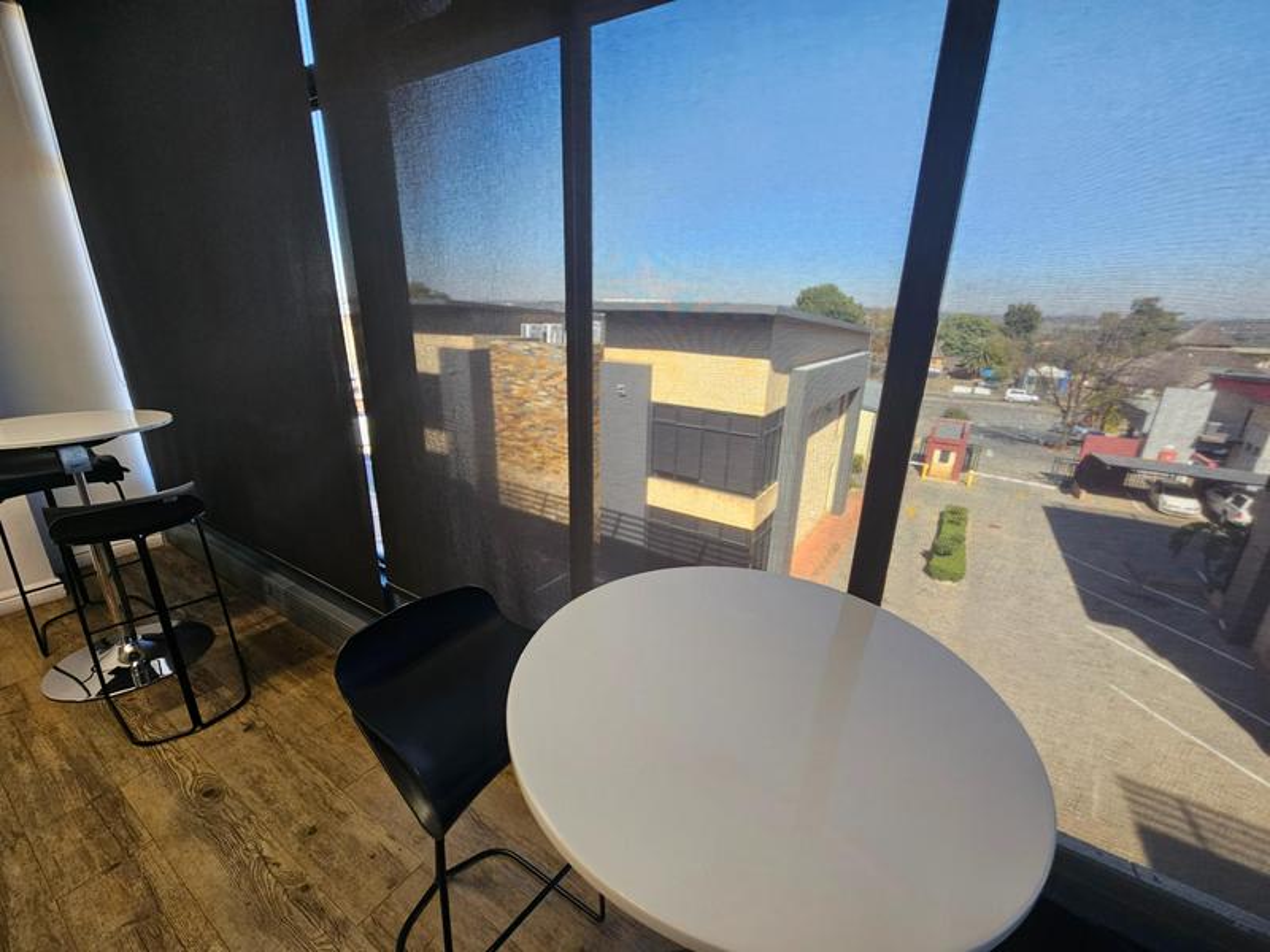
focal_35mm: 13
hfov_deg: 106.2
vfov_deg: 89.9
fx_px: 477
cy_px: 476
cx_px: 635
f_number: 2.2
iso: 100
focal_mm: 2.2
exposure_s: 1/50
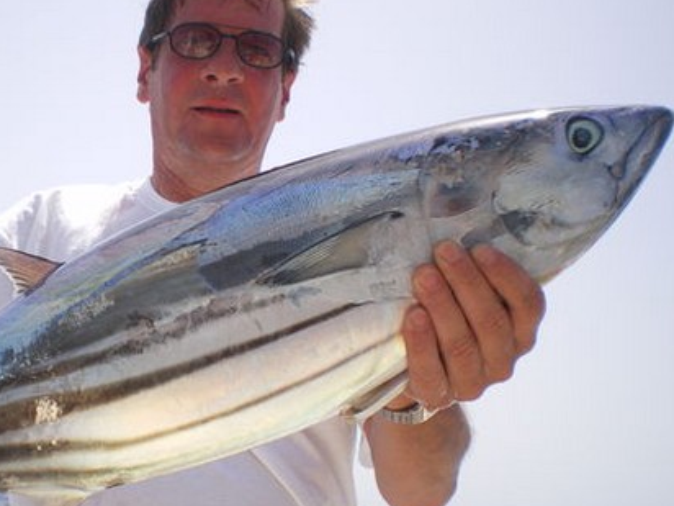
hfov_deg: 34.5
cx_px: 208
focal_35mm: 55
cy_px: 247
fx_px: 1071
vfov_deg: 26.6
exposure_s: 1/400
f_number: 4.6
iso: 50
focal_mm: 6.3
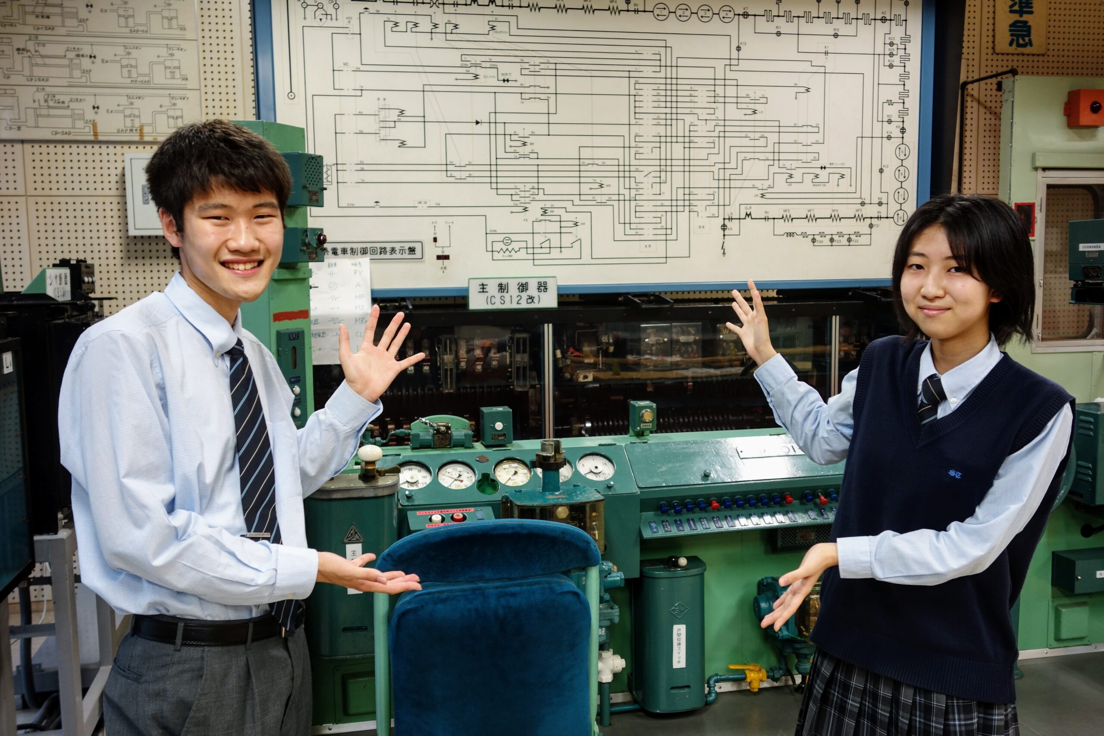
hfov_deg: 55.8
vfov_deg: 38.9
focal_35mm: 34
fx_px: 1043
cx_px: 552
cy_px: 368
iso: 200
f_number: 2.8
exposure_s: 1/40
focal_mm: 12.62
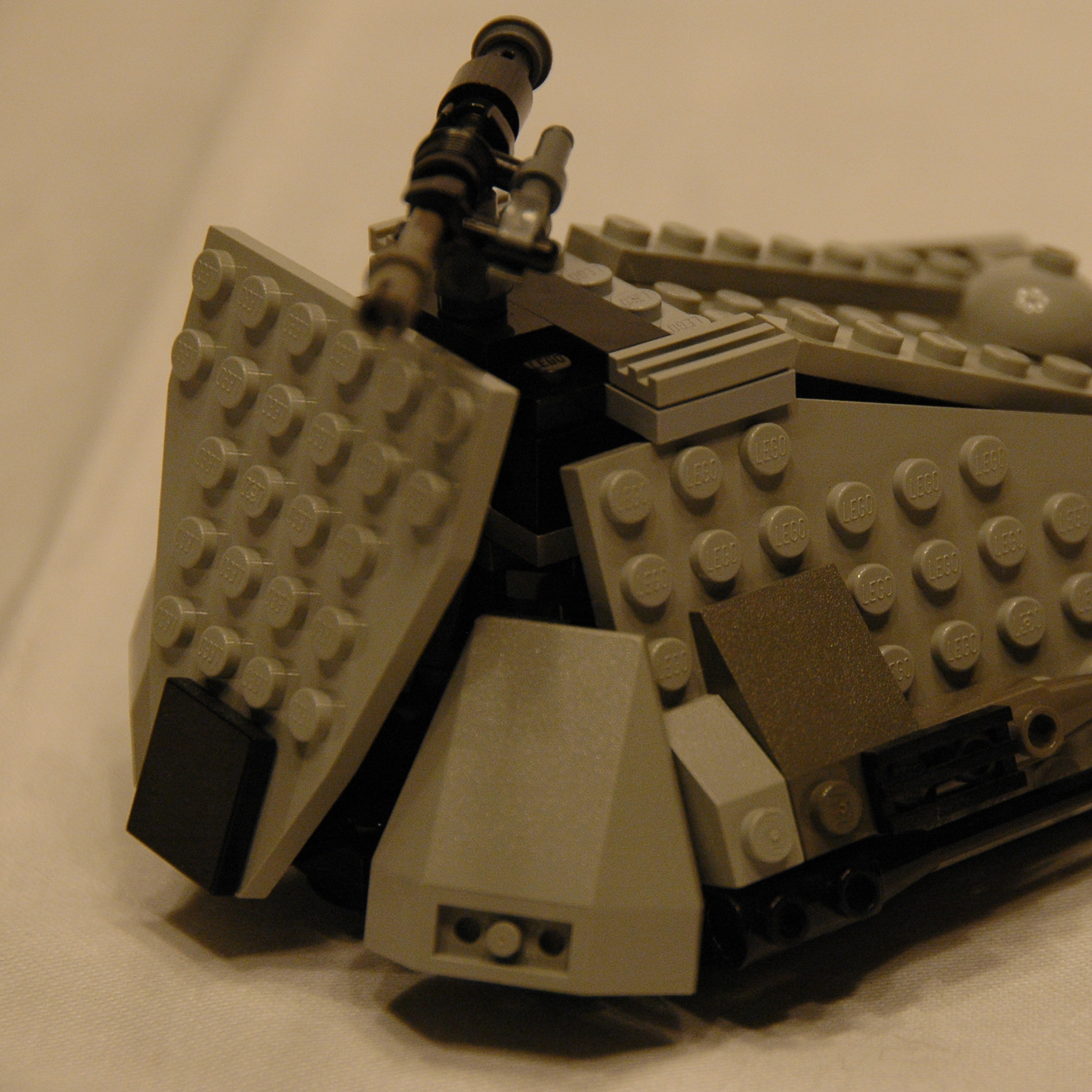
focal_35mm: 183
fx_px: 6519
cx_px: 737
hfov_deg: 9.6
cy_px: 546
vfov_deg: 9.6
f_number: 5.6
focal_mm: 95
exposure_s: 1/30
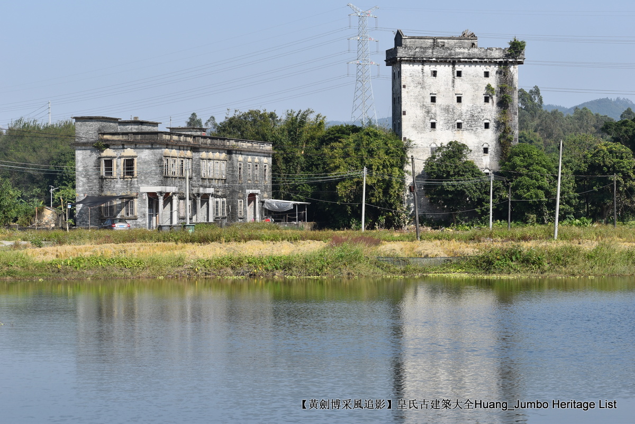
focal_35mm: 105
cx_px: 318
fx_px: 1853
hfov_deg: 19.4
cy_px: 212
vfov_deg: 13.1
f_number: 8
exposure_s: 1/250
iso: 100
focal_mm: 70
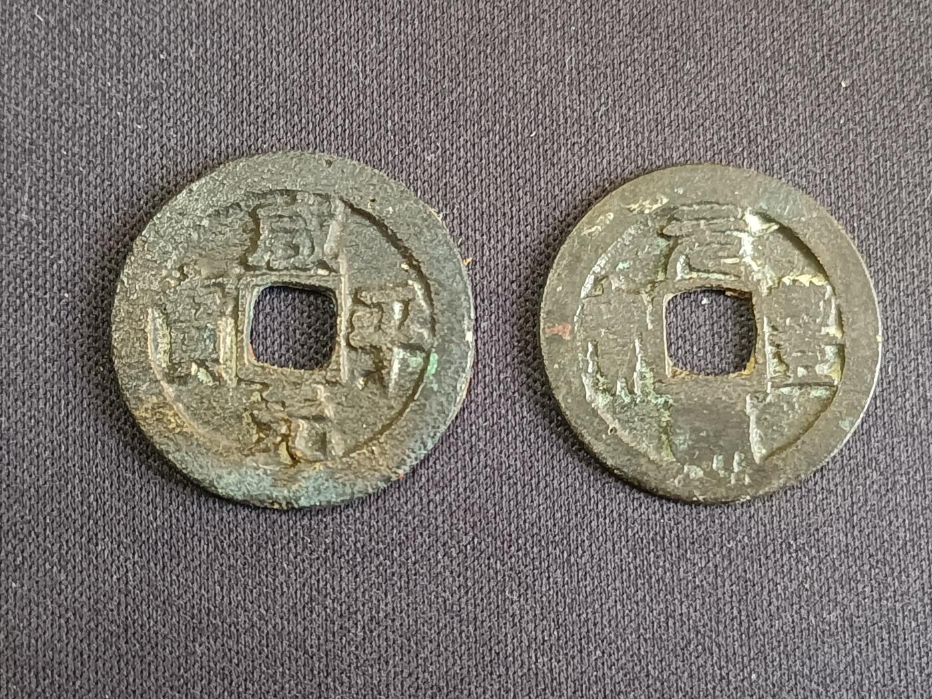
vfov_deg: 24.0
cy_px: 350
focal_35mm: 61
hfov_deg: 31.7
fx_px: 1642
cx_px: 466
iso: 1481
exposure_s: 1/30
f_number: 1.8
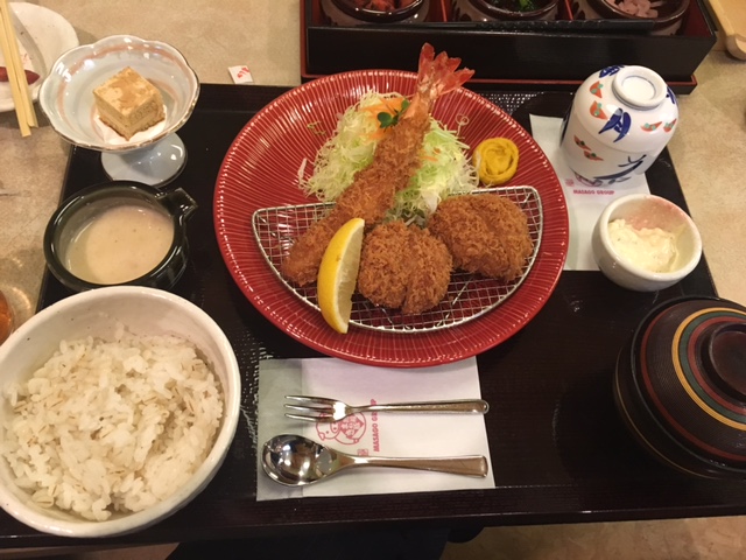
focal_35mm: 29
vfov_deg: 48.2
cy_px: 280
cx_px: 373
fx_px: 625
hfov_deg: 61.7
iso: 200
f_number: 2.2
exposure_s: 1/15
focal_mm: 4.15
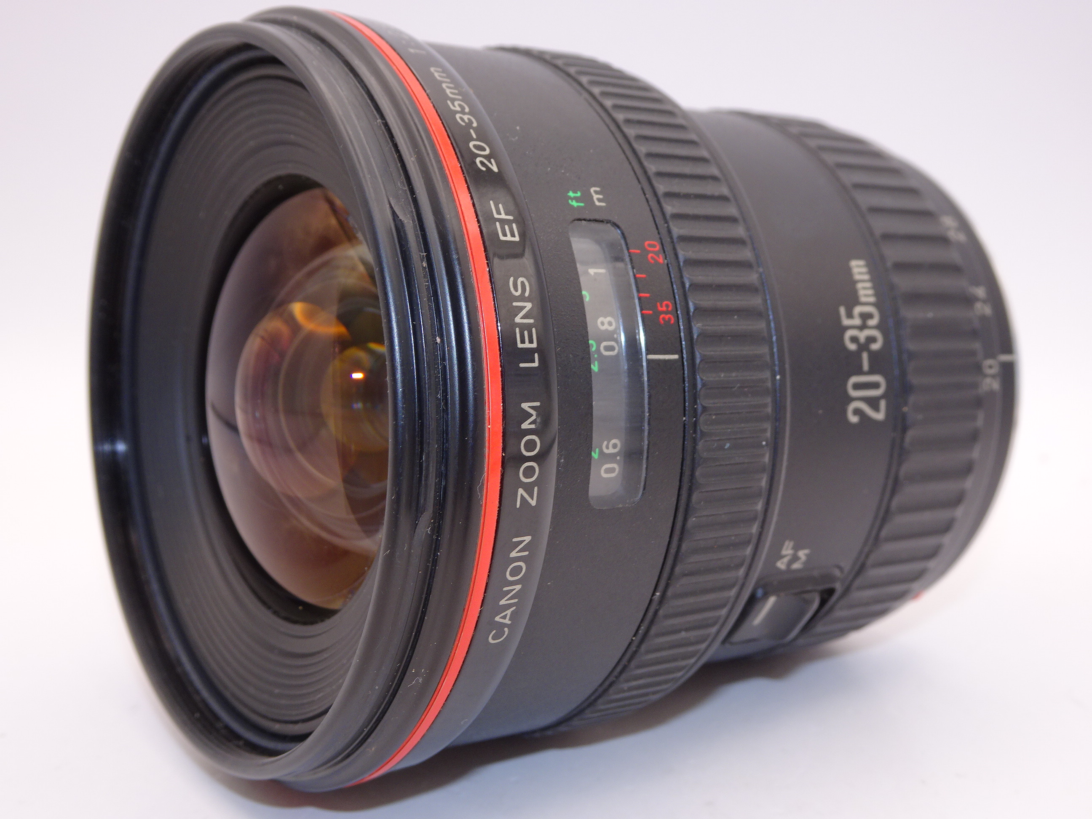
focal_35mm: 41
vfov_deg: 35.1
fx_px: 1293
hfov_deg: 45.8
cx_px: 546
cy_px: 410
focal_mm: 7.05
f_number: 4
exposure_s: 1/50
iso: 80
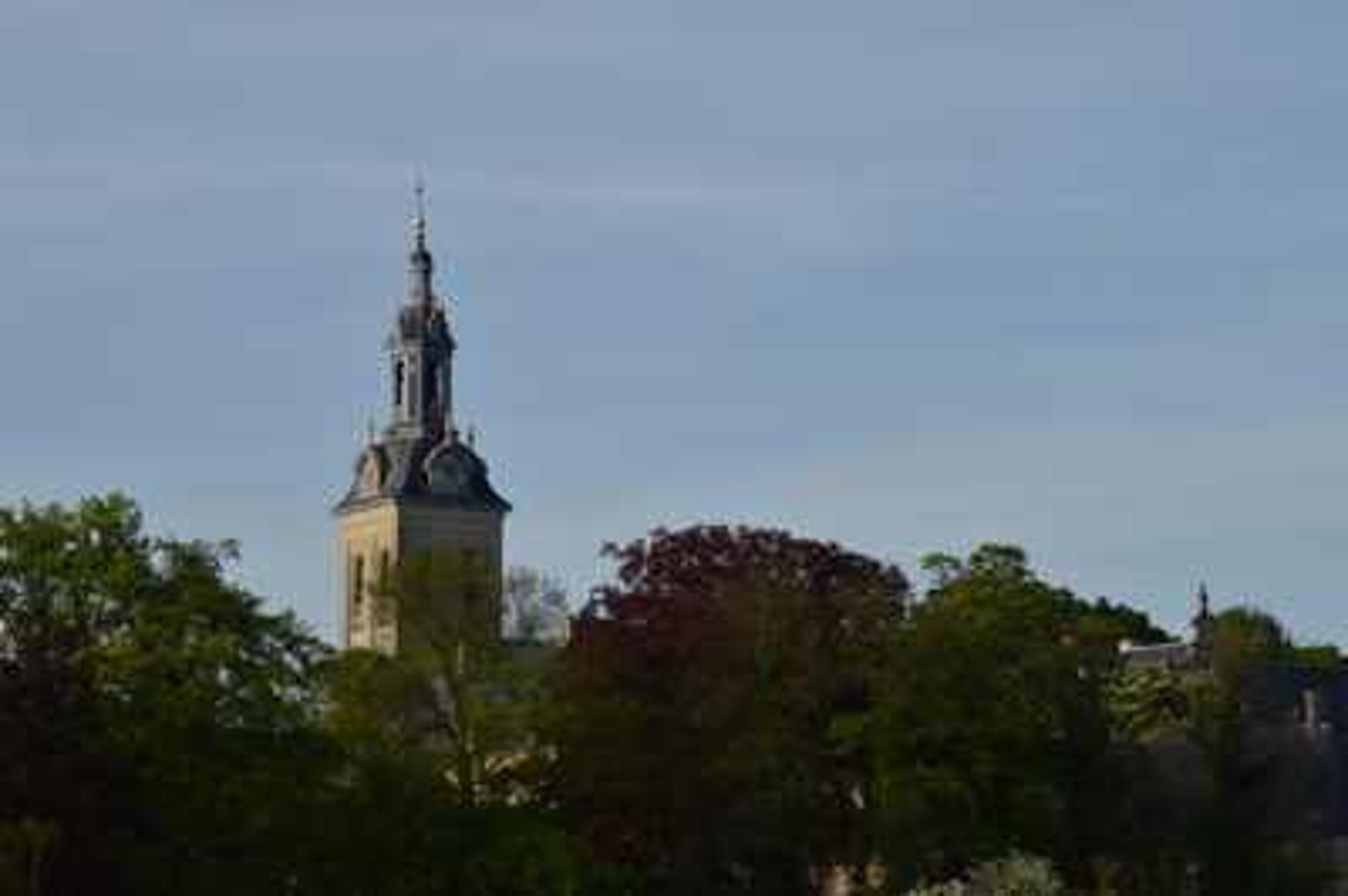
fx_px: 3704
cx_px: 674
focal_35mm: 99
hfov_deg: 20.6
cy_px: 448
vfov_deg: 13.8
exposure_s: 1/250
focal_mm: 66
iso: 100
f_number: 10
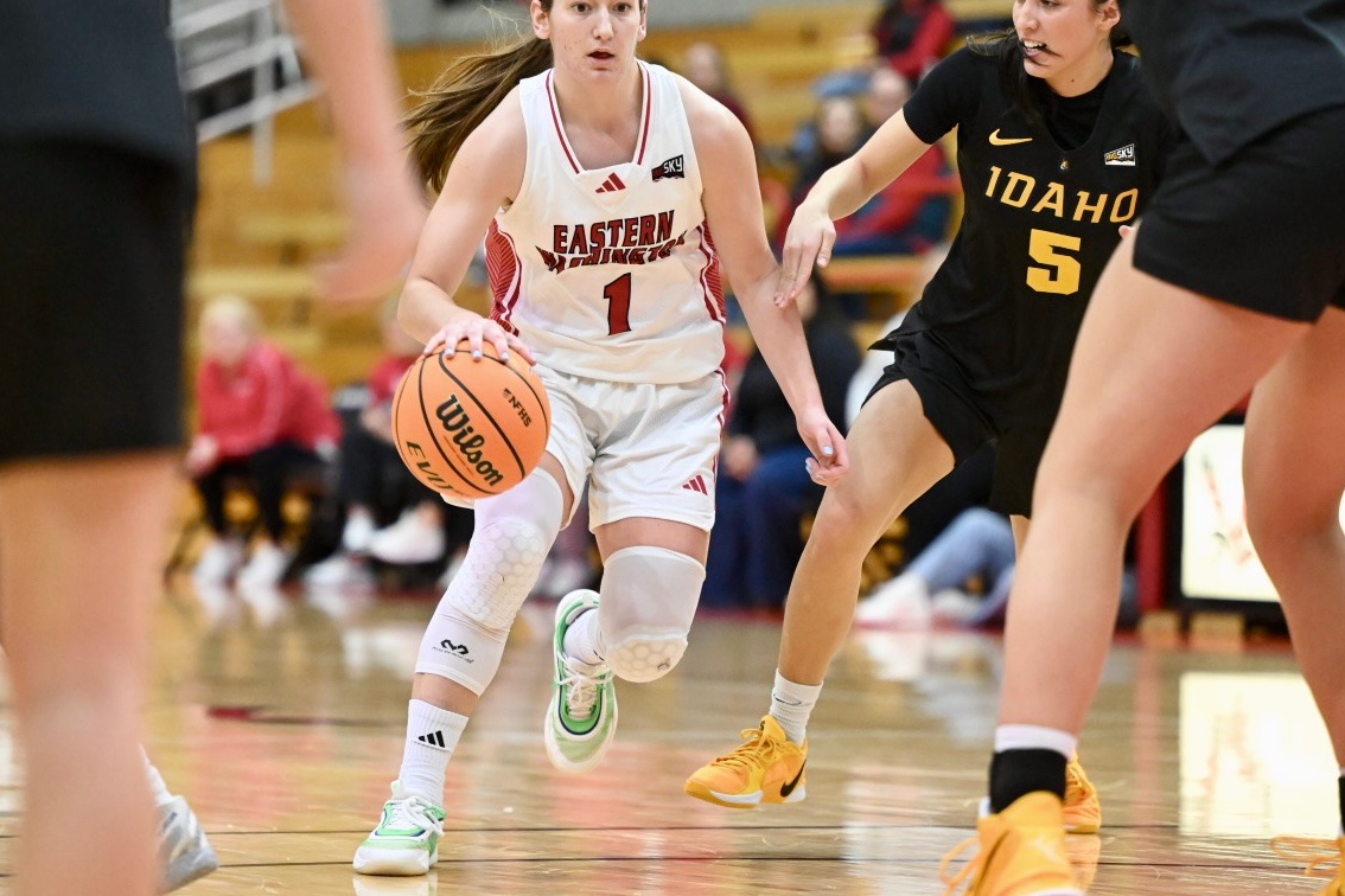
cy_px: 377
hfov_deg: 12.6
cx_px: 652
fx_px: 6089
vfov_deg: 8.4
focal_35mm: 163
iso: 6400
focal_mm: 140
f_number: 2.8
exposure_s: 1/1250
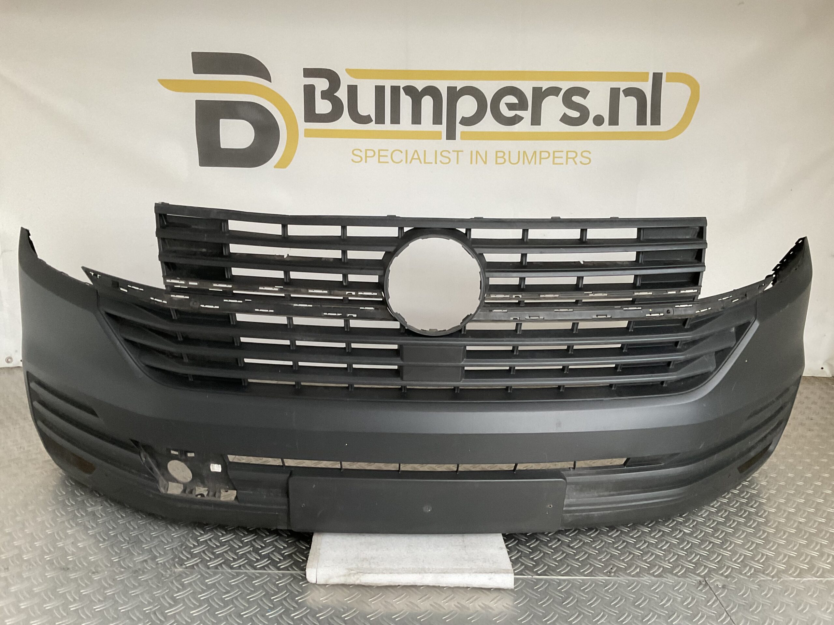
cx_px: 417
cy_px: 312
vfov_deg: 48.2
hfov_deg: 61.7
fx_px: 699
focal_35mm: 29
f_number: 1.8
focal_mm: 3
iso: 125
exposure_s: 1/60
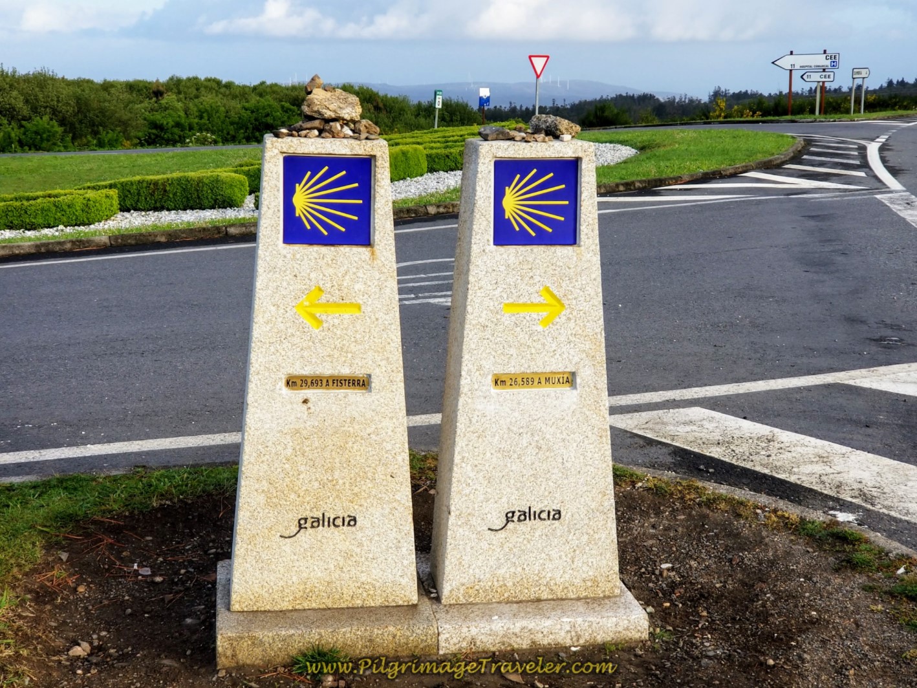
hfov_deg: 36.8
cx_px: 458
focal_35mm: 52
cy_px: 344
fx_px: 1378
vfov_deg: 28.0
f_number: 2.4
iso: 25
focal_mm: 6
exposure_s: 1/210
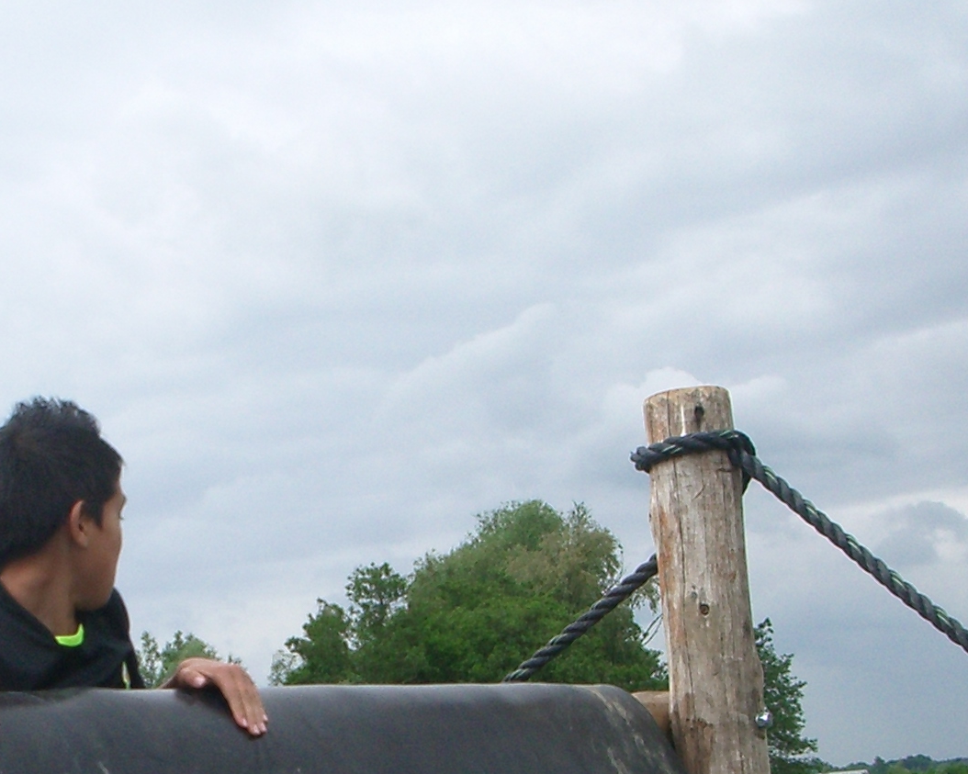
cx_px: 248
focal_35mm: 83
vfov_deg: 18.3
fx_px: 2378
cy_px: 654
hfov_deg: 22.8
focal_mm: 5.8
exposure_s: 1/250
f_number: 4.3
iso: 80
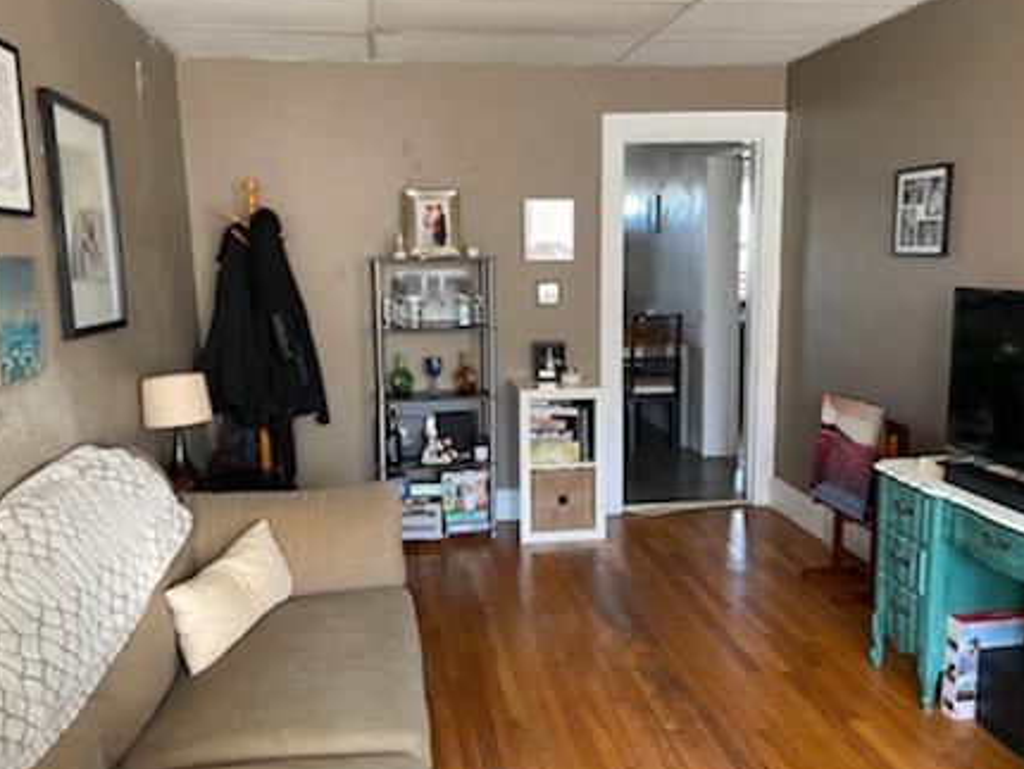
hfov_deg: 61.6
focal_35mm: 29
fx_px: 858
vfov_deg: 48.3
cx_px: 517
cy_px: 395
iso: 200
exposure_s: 1/60
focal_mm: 4.2
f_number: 1.6
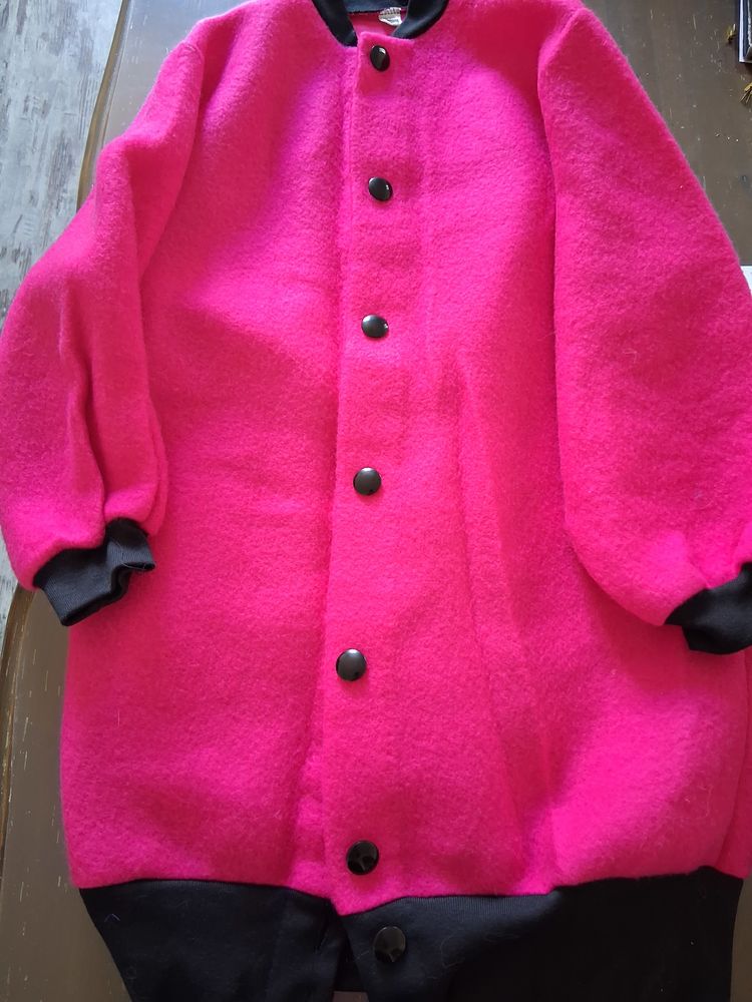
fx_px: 753
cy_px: 501
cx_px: 376
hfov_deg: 53.1
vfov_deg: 67.3
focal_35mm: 26
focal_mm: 3.98
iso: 500
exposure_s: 1/40
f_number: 1.8
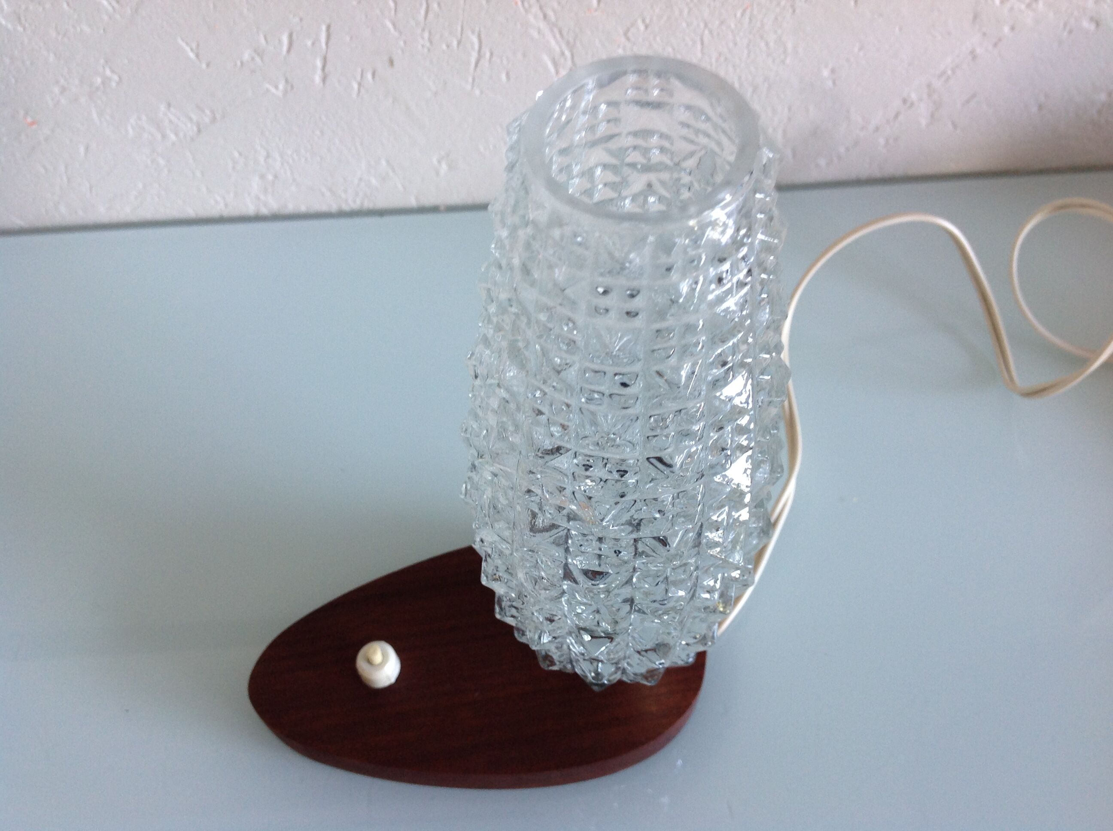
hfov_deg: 52.7
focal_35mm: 35
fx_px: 1124
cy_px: 416
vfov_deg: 40.6
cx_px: 556
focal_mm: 4.28
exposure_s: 1/15
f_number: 2.4
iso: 64
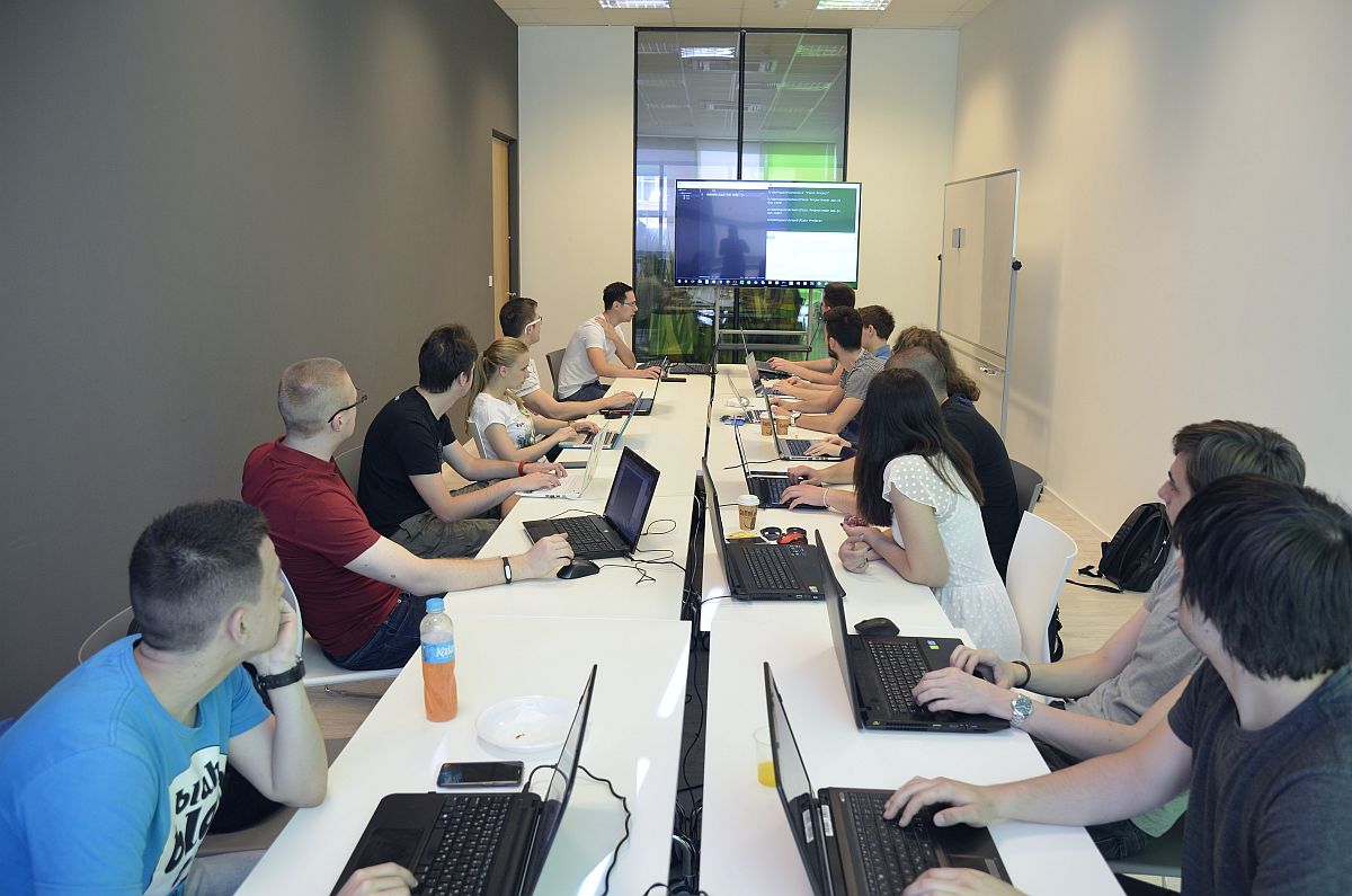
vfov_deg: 50.2
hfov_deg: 70.5
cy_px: 448
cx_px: 676
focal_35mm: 26
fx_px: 956
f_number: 3.5
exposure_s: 1/50
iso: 400
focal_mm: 17
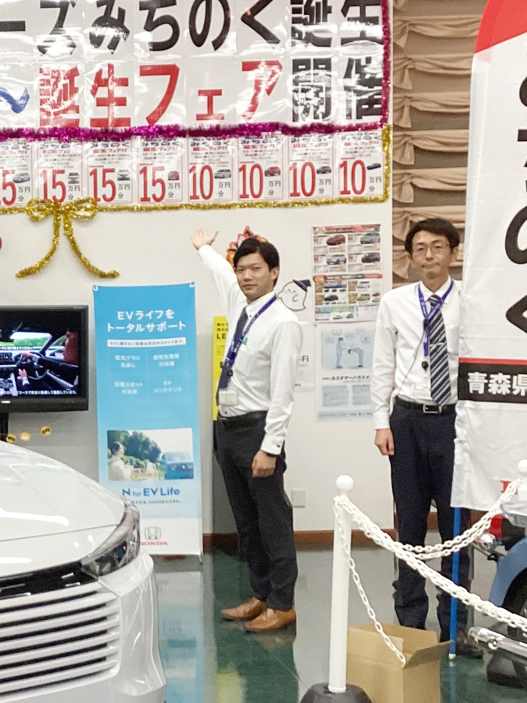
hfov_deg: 19.9
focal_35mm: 71
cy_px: 421
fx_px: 1441
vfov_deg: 27.3
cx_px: -40
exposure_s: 1/60
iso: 125
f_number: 2.4
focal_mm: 3.3
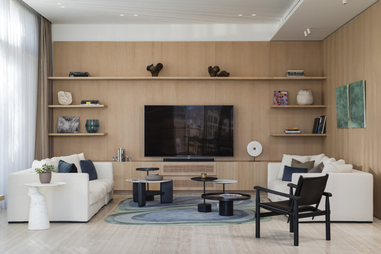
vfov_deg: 27.0
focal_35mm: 50
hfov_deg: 39.6
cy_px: 127
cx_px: 190
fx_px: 529
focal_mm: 50
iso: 200
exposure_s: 1/50
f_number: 8
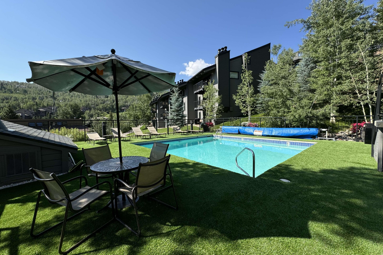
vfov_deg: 77.3
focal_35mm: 15
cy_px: 125
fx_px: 160
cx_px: 191
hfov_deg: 100.4
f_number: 2.2
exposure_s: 1/1198
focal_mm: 2.22
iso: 50
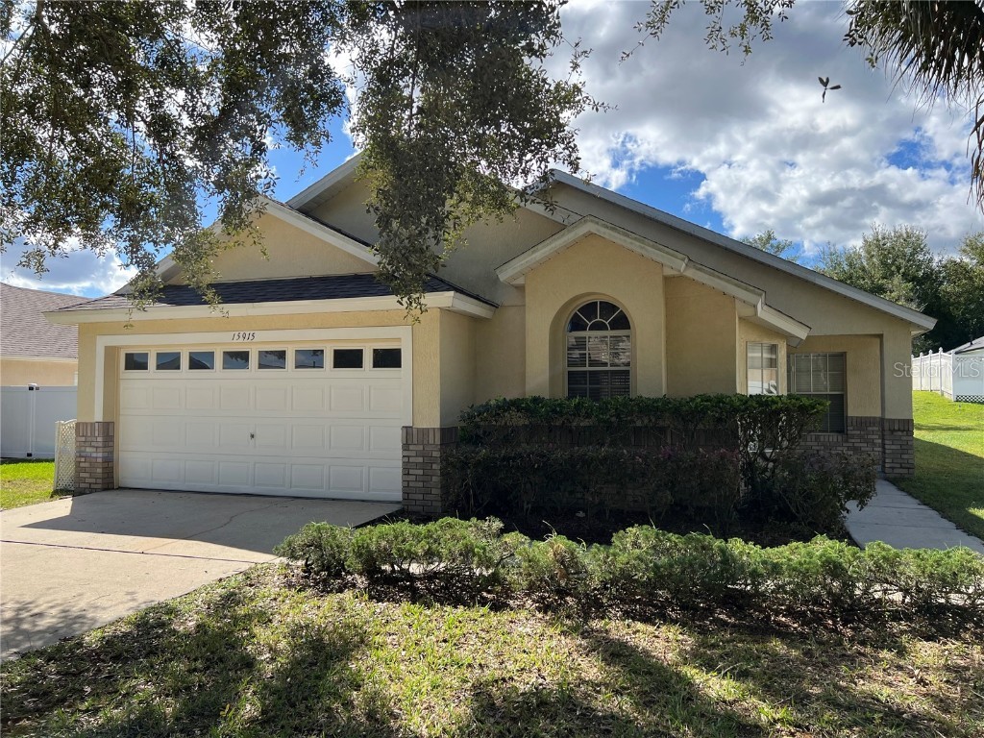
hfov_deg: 67.3
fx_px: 739
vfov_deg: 53.1
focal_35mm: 26
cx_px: 492
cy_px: 369
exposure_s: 1/2208
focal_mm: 5.7
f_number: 1.5
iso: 50
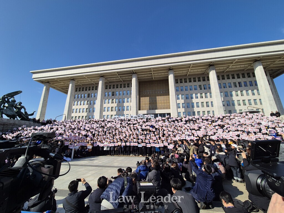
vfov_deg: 89.9
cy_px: 106
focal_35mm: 13
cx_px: 142
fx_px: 107
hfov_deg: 106.2
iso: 50
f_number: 2.2
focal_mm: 2.2
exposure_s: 1/3016
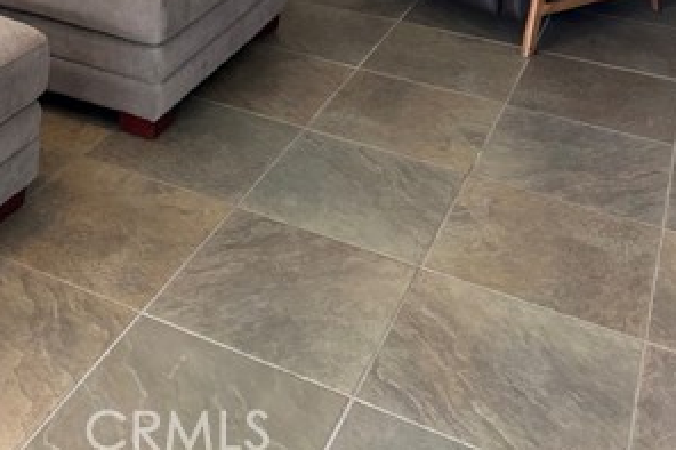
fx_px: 1013
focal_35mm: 54
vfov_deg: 20.5
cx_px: 142
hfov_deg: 35.8
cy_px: -267
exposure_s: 1/120
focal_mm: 6.76
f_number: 1.78
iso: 160
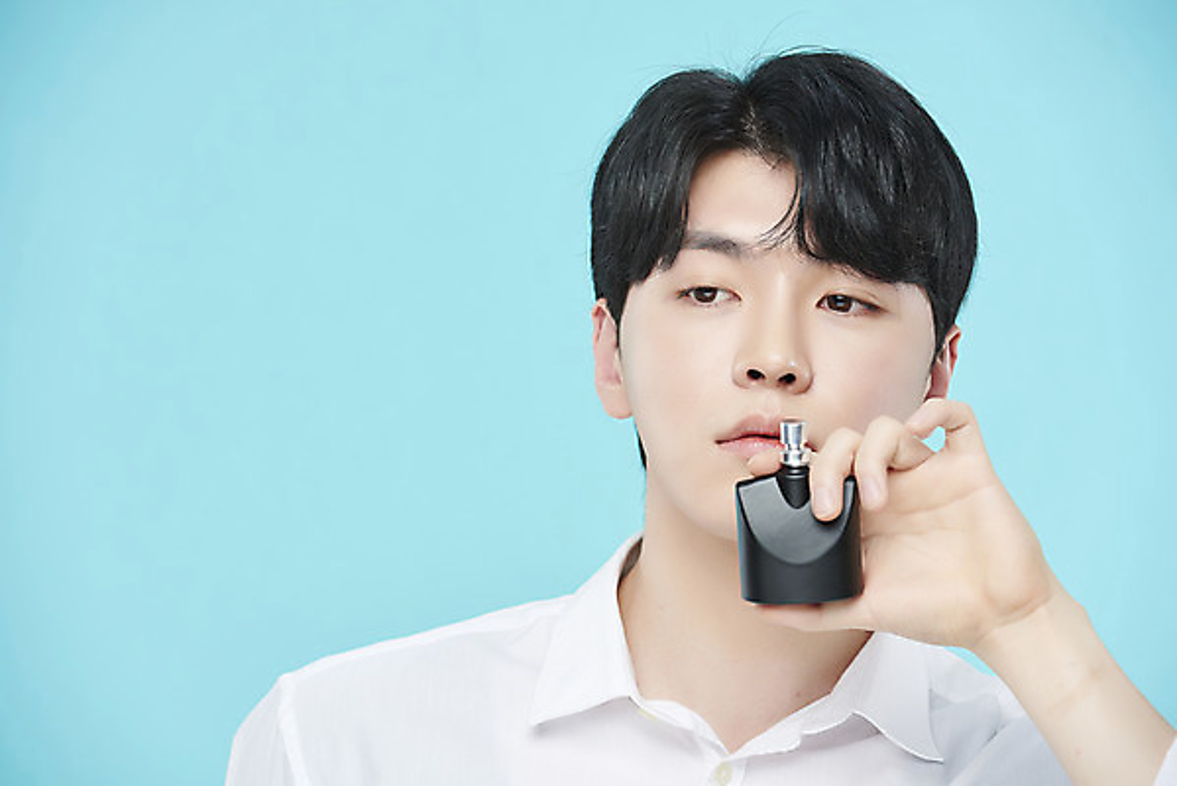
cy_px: 393
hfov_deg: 10.3
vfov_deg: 6.9
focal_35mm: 200
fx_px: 6542
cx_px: 588
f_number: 7.1
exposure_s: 1/125
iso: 64
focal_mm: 200
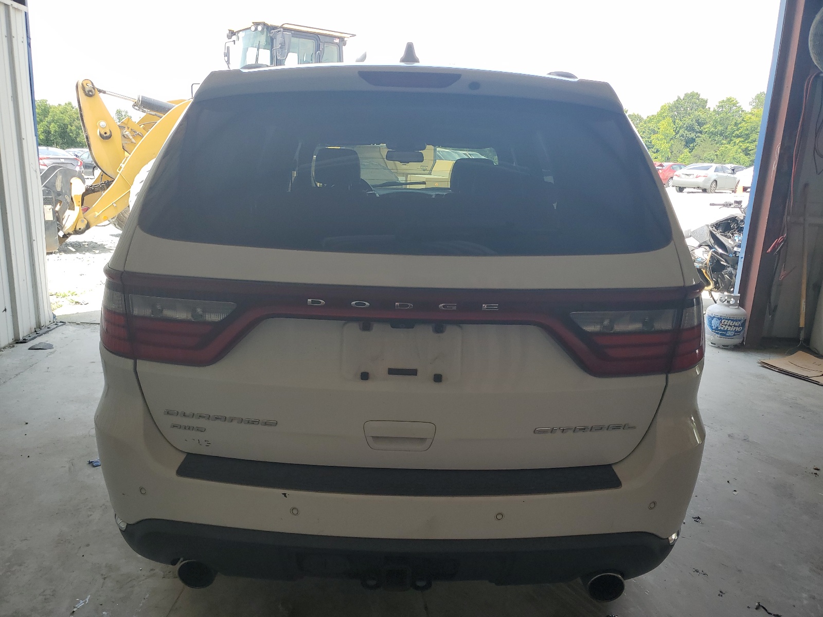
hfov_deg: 67.3
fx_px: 618
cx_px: 412
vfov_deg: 53.1
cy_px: 308
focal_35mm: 26
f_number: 1.5
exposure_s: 1/526
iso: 50
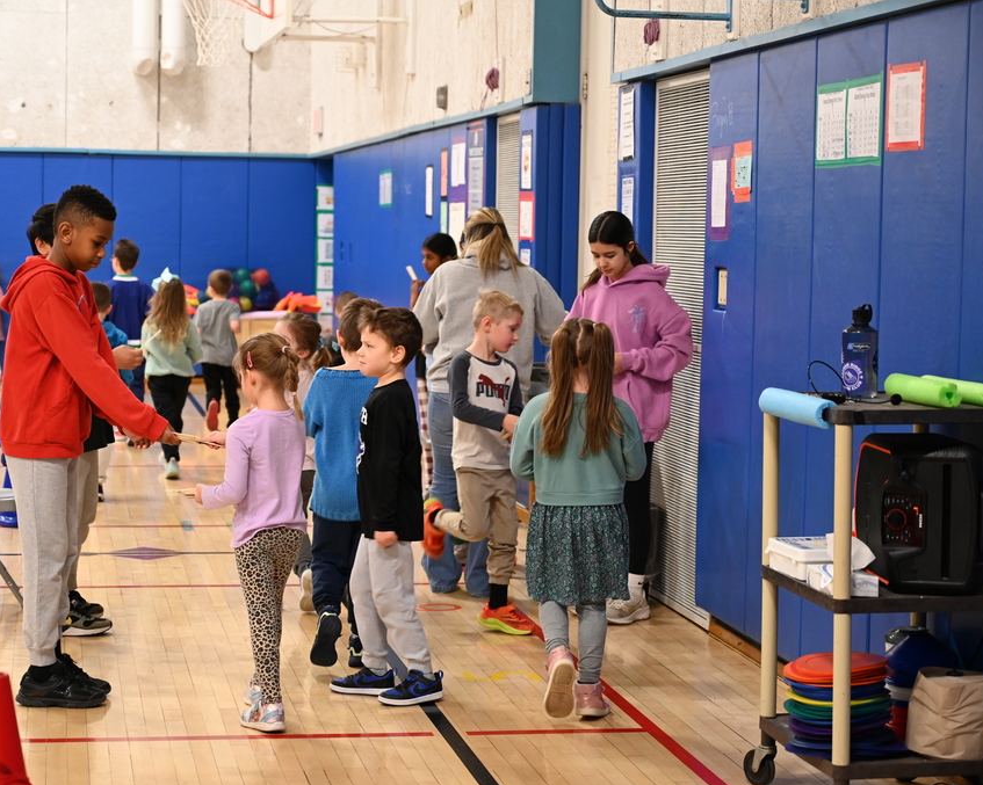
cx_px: 443
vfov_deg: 20.2
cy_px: 394
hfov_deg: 25.1
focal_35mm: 76
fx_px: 2210
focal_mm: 67
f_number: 4
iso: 2800
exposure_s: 1/125
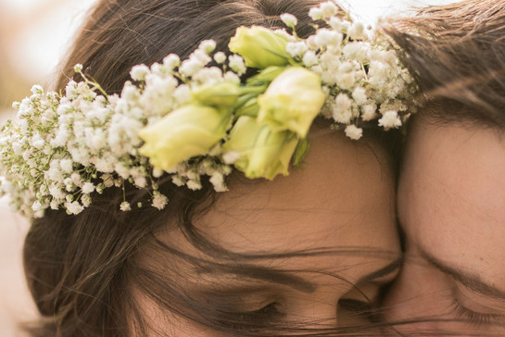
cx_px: 281
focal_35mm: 77
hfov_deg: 26.3
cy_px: 362
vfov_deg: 17.2
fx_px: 1081
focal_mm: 35
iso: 1000
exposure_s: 1/250
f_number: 2
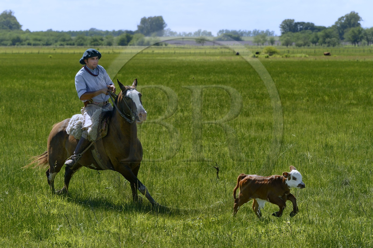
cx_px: 186
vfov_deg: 10.2
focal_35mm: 135
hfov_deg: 15.2
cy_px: 124
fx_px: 1398
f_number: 9
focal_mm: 135
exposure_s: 1/640
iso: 400
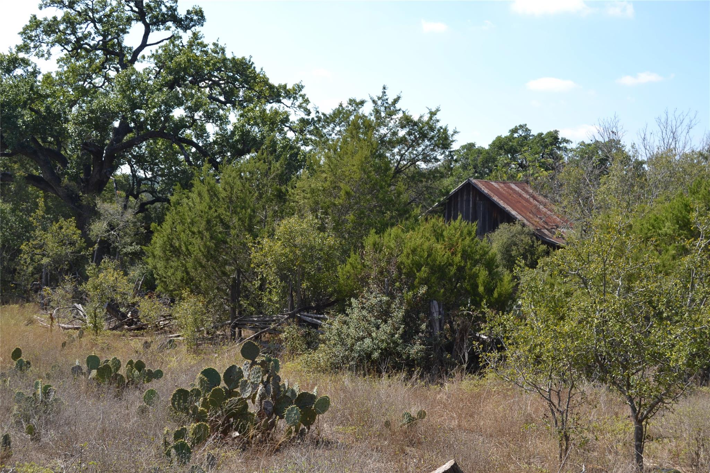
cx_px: 355
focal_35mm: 39
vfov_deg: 34.2
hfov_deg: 49.6
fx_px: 769
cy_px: 236
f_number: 7.1
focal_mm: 26
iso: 100
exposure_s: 1/200
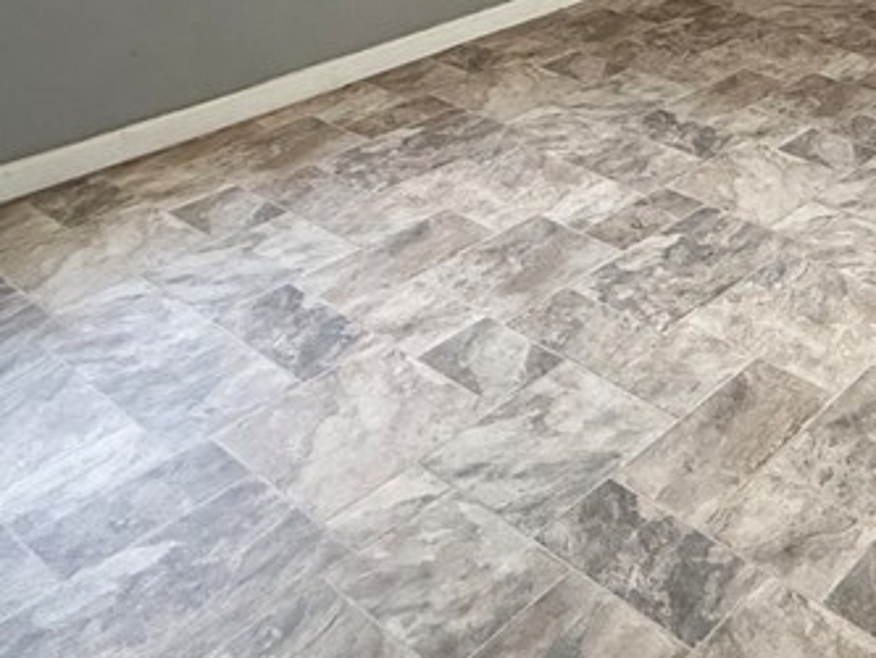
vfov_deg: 25.2
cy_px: -340
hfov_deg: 35.3
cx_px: 1031
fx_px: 1089
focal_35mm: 43
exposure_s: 1/120
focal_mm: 2.22
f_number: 2.2
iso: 200
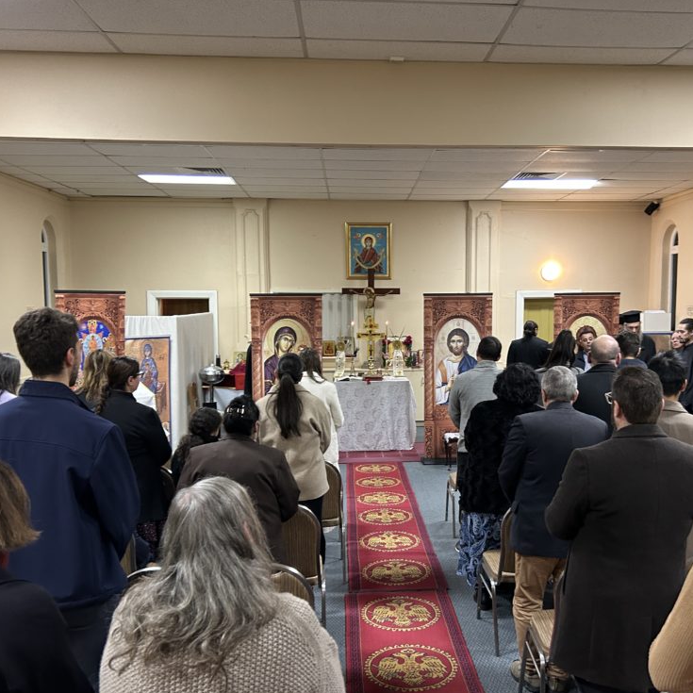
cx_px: 387
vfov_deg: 51.1
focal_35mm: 32
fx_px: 725
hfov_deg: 51.0
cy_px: 359
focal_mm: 5.7
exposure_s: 1/50
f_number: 1.5
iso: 250
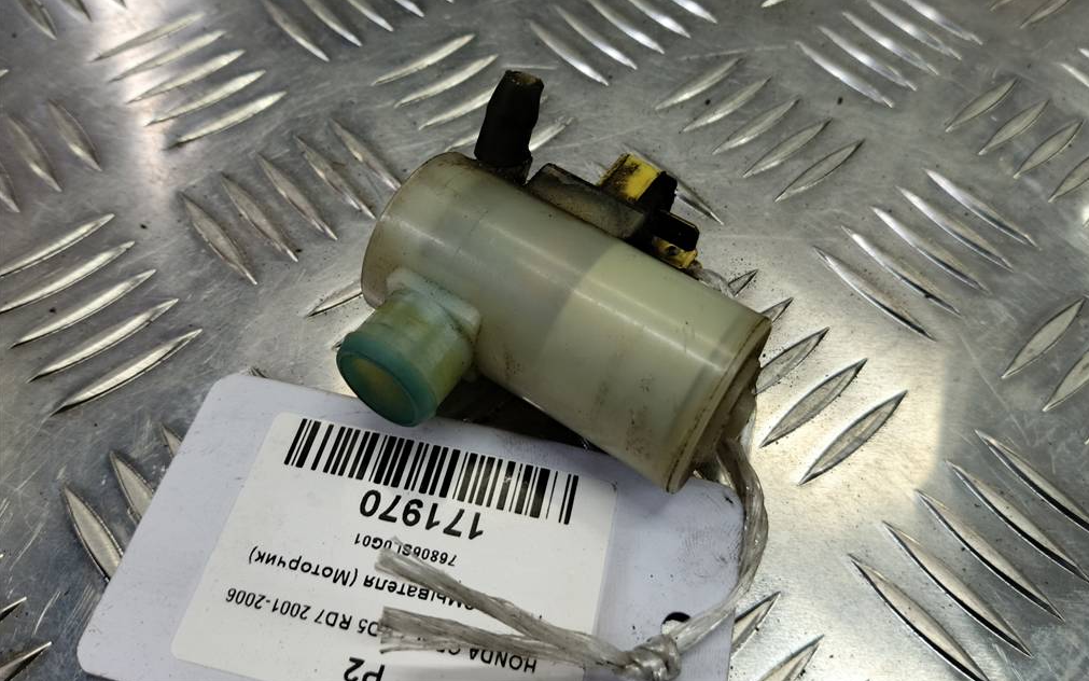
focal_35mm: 29
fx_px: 861
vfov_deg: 42.9
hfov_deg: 64.6
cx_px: 548
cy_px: 273
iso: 85
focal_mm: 4.11
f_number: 1.6
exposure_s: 1/50
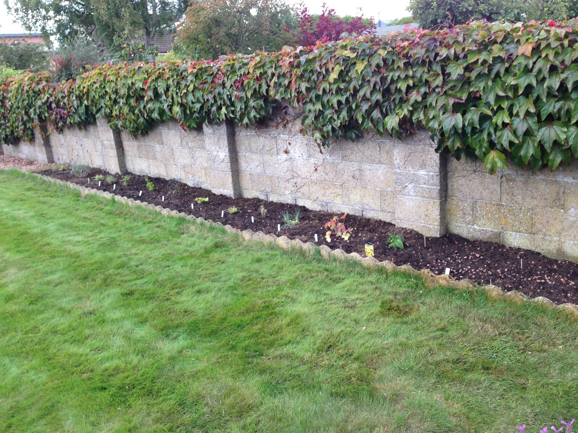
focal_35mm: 33
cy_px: 216
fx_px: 551
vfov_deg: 42.9
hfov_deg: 55.4
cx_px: 289
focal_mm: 4.12
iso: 50
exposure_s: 1/120
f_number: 2.4
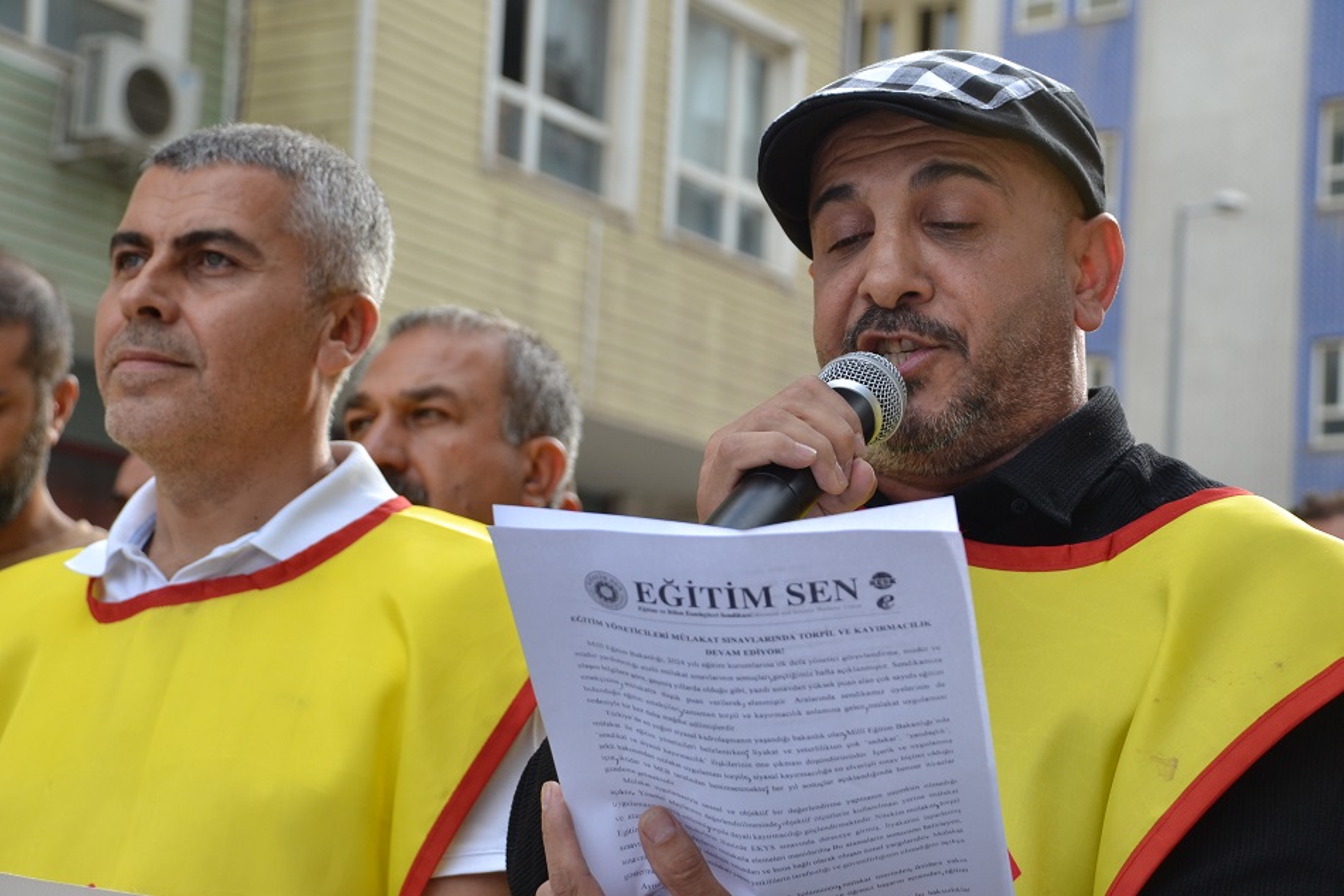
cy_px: 448
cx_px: 672
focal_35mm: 87
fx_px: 3247
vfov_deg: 15.7
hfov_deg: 23.4
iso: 400
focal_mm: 58
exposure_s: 1/320
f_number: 5
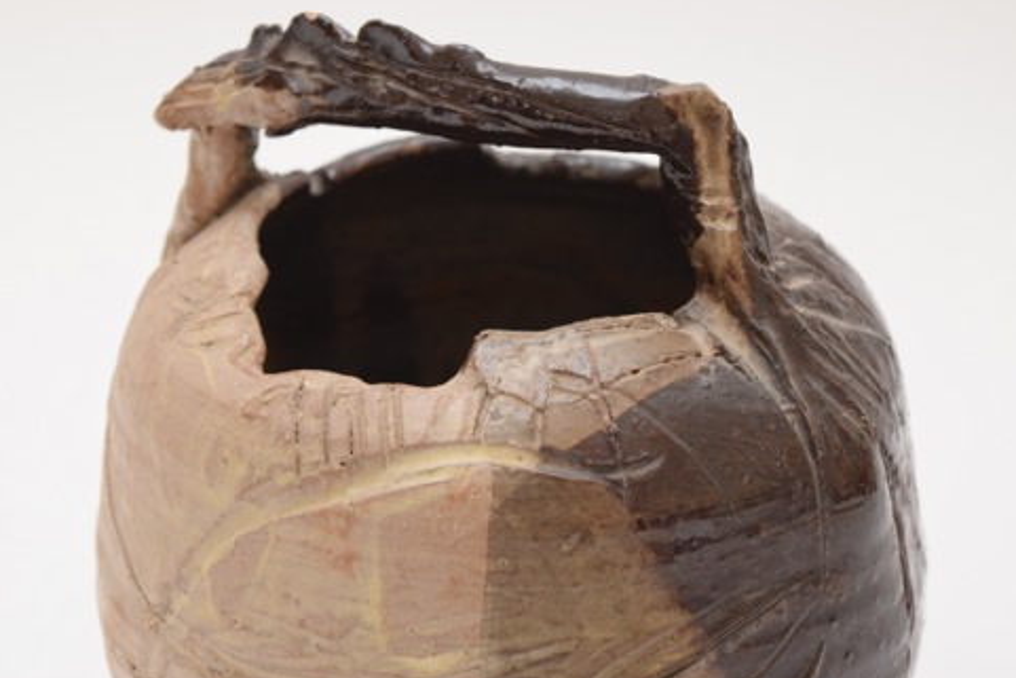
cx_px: 437
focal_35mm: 110
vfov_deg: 12.5
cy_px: 394
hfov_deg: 18.6
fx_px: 3096
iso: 1600
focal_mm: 55
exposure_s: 1/125
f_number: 5.6
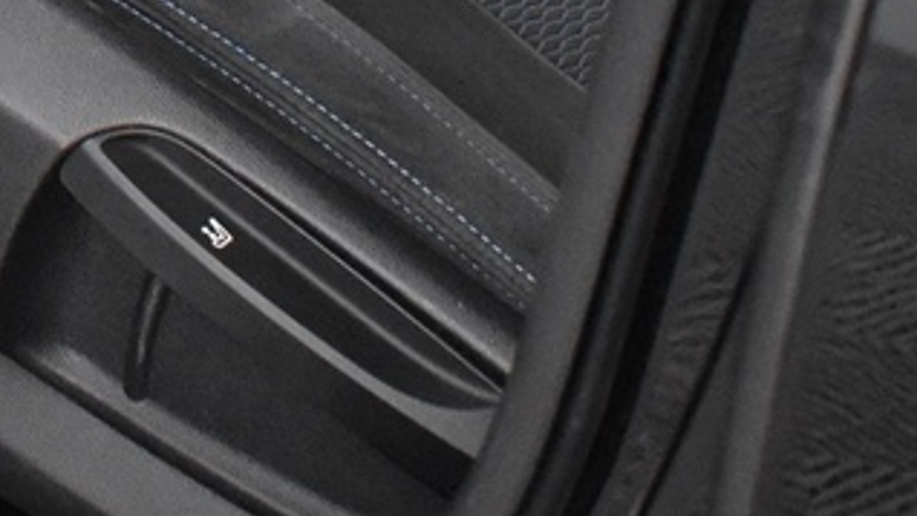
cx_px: -437
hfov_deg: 14.0
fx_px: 3502
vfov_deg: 8.0
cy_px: -594
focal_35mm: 144
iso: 3200
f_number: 3.5
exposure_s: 1/40
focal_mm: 18
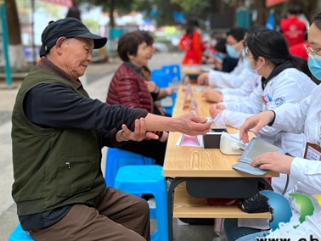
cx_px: 171
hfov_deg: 42.9
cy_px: 67
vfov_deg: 32.4
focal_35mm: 44
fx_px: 408
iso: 125
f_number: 1.6
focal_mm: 5.1
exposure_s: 1/92
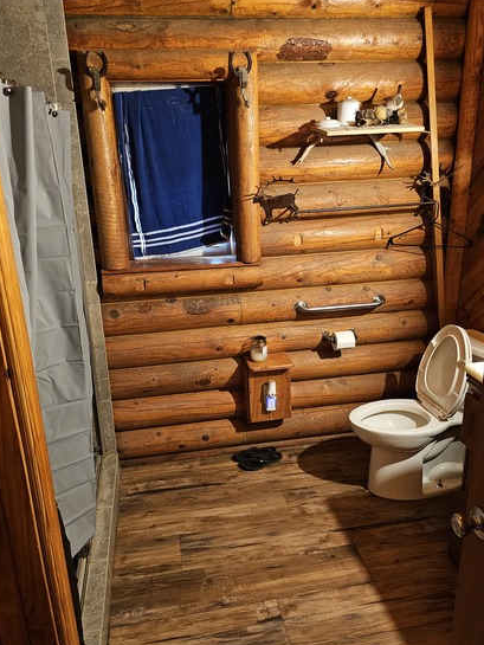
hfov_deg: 51.3
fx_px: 503
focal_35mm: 27
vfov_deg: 65.3
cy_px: 309
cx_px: 228
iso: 640
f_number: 1.7
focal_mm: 6.3
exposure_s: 1/30
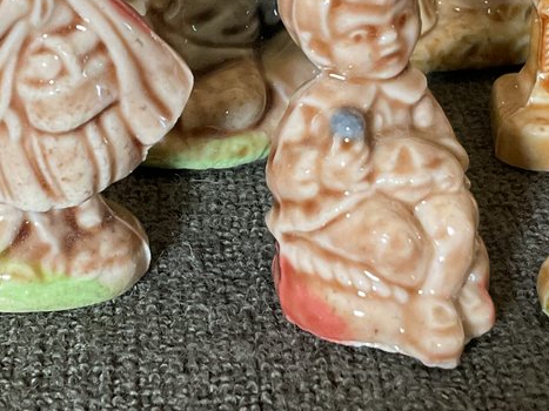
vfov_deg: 15.6
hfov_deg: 20.9
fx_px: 1490
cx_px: 250
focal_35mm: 94
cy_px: 79
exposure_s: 1/60
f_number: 1.8
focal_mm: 3
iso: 200
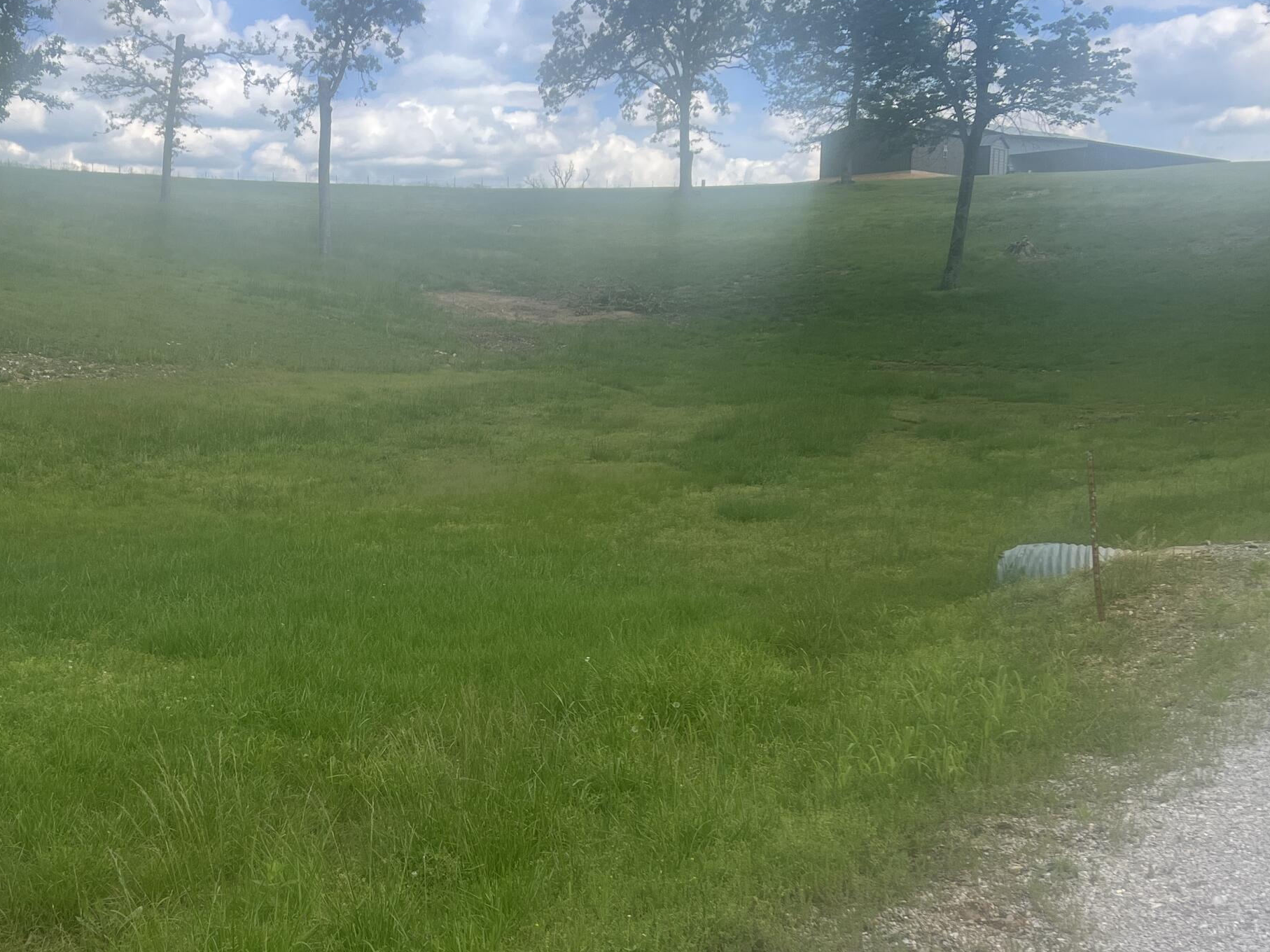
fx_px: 1577
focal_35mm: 43
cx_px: 363
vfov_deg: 33.4
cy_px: 610
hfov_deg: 42.9
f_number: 1.5
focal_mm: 5.7
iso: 50
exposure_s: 1/1808
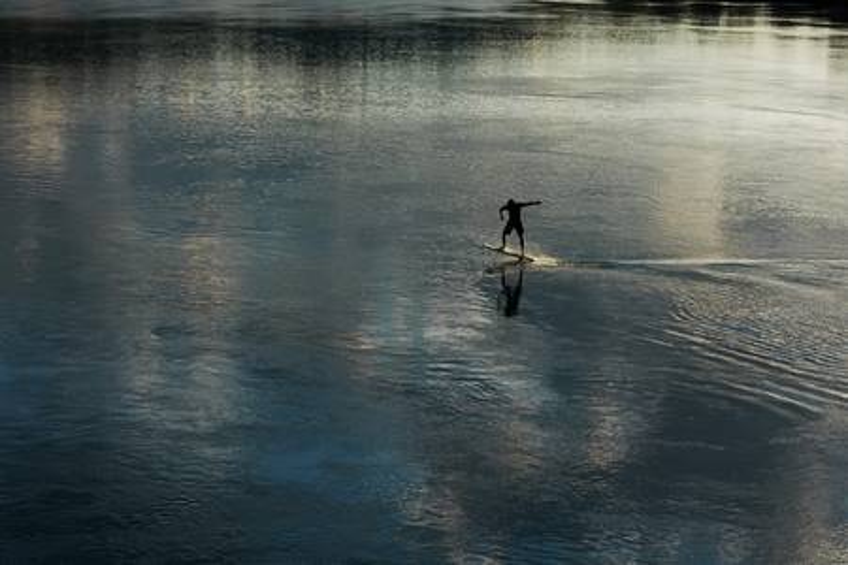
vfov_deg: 19.5
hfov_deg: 28.8
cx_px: 424
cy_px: 282
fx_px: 1649
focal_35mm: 70
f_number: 3.5
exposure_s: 1/125
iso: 125
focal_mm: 25.7
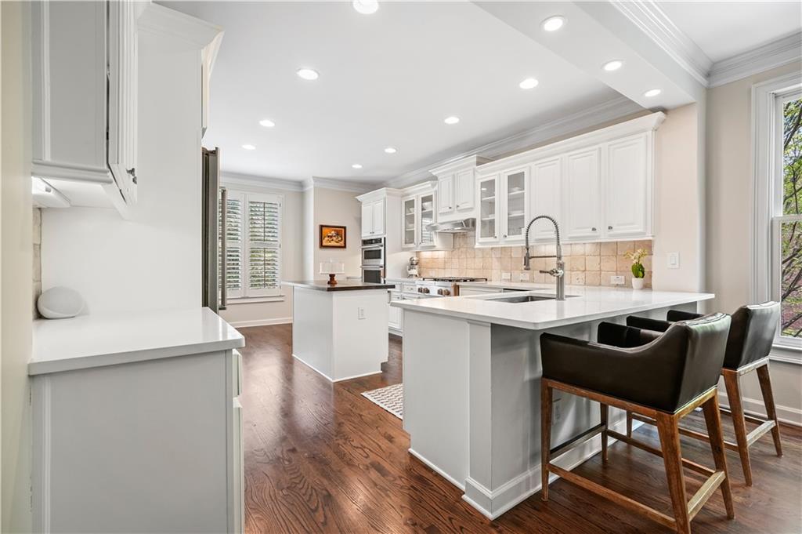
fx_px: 356
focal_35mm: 16
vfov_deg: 73.7
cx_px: 401
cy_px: 267
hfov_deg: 96.8
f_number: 8
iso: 400
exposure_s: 1/6
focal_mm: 16
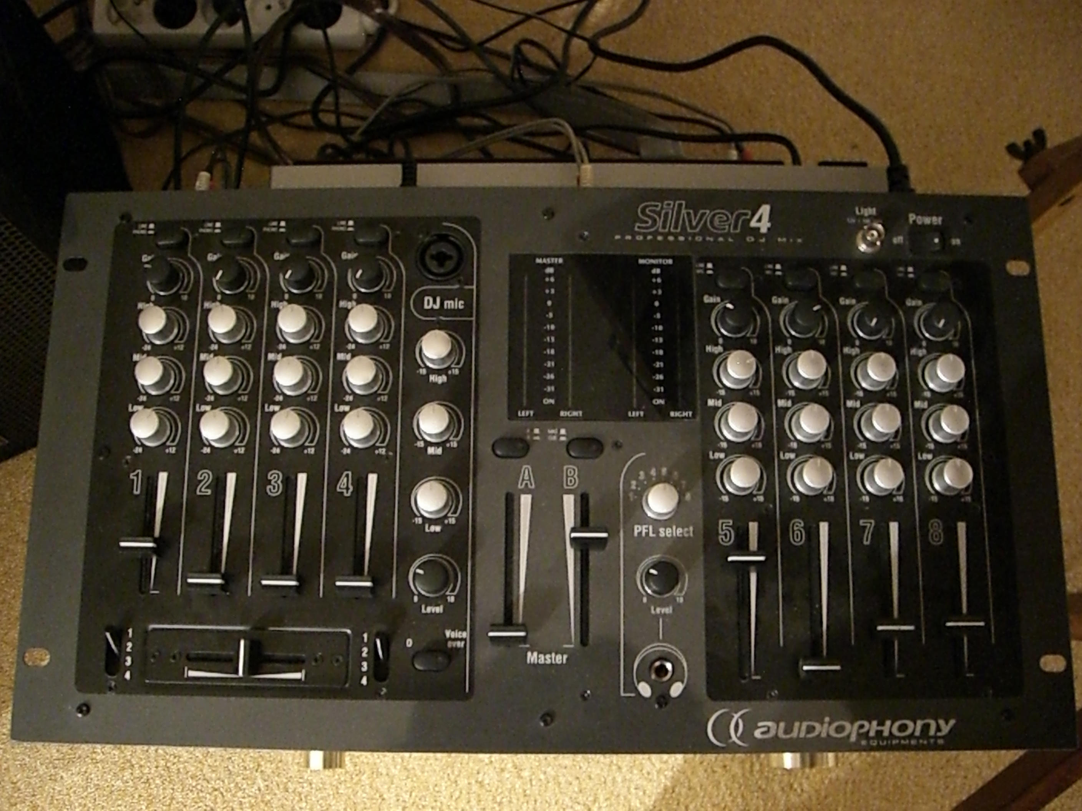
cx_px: 541
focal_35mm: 38
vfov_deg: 37.7
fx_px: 1188
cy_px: 406
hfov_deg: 49.0
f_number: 2.7
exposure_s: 1/8
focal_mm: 6.2
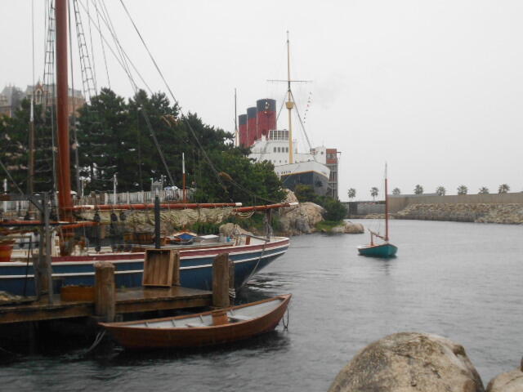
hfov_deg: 38.2
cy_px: 196
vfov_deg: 29.1
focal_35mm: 50
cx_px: 262
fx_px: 755
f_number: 4.5
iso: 320
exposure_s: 1/250
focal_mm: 8.8
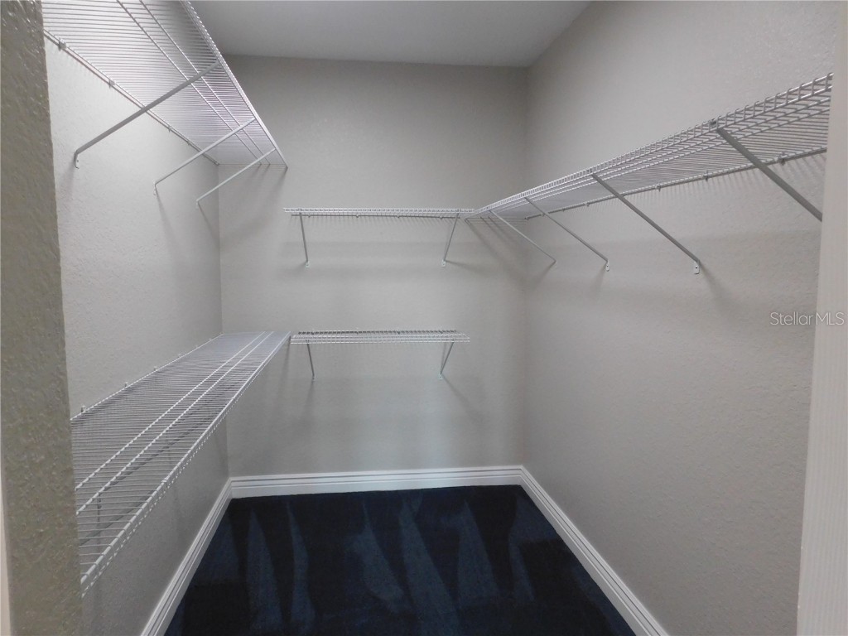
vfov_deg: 58.9
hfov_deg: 73.9
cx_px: 424
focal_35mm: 23
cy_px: 318
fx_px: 563
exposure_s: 1/30
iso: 360
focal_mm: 4
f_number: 3
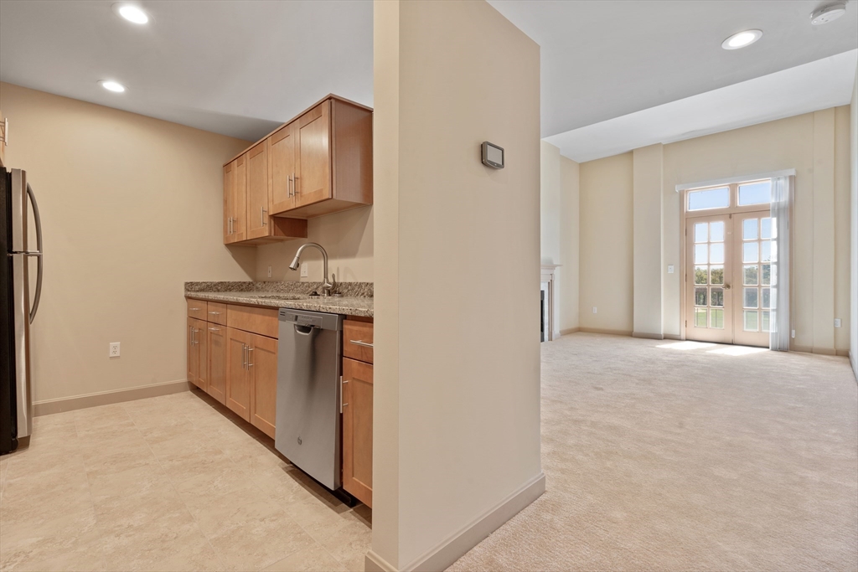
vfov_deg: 73.8
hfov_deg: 96.7
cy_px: 286
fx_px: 381
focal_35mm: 16
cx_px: 429
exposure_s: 1/1.67
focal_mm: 16
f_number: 11
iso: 320
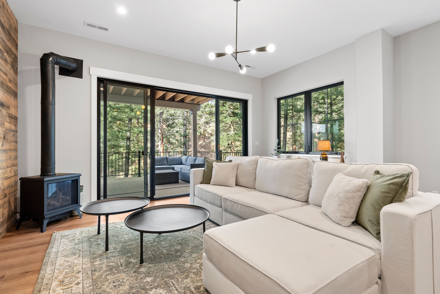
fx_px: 208
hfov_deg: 93.2
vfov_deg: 70.5
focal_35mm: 17
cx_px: 220
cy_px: 147
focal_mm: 17
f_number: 10
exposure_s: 1/6
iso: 640
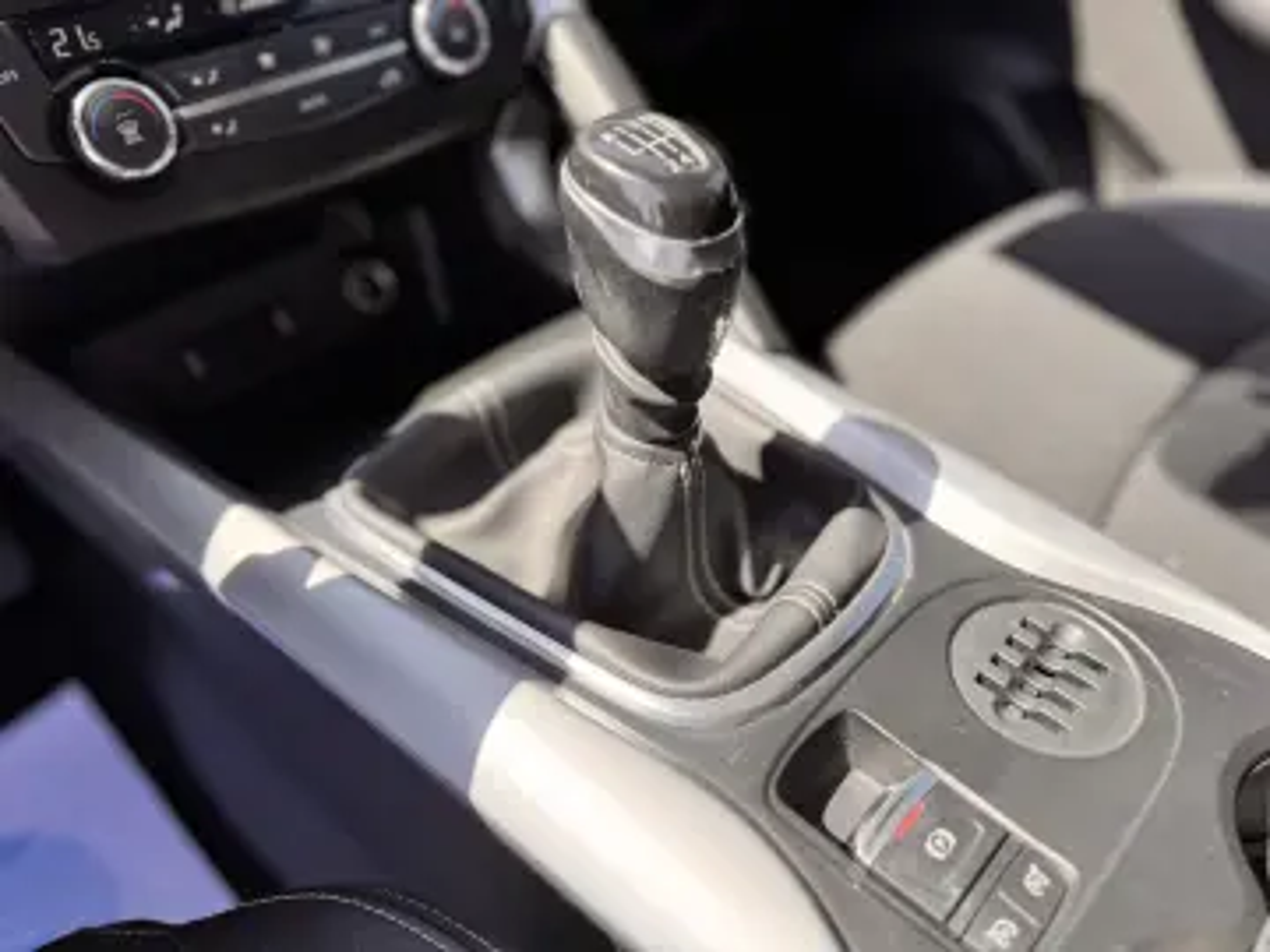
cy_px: 476
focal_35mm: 24
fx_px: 881
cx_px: 635
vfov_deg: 56.8
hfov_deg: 71.6
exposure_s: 1/639
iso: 80
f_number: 1.78
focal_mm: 6.76
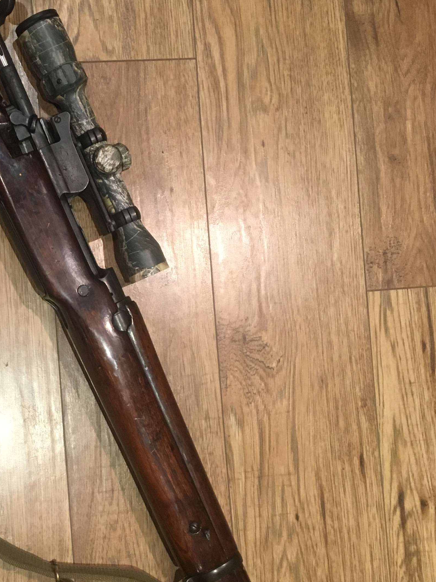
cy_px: 336
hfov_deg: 25.9
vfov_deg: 34.9
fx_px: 924
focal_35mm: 55
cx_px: 61
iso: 125
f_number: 2.2
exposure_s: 1/30
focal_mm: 4.15
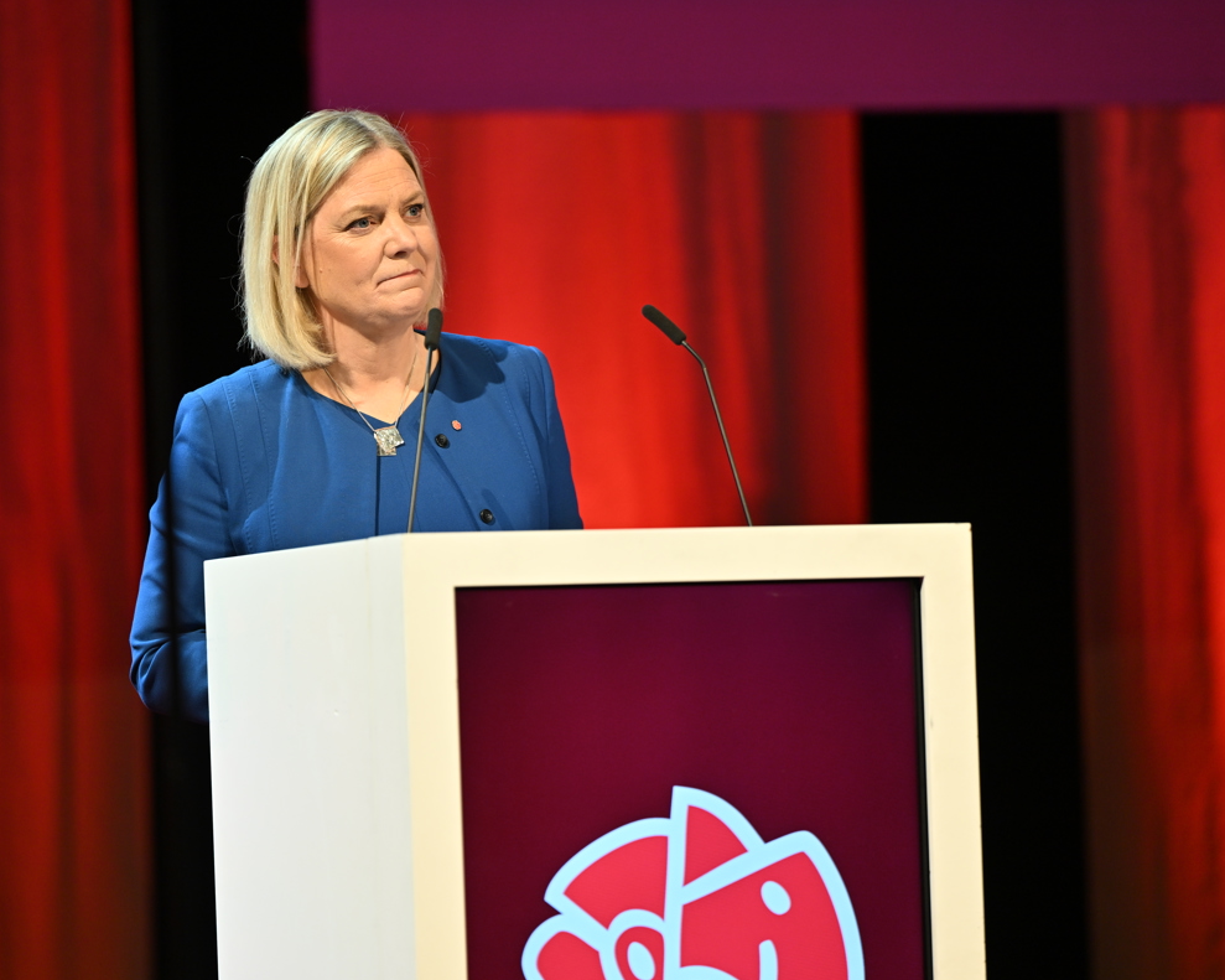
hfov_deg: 7.5
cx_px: 495
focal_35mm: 258
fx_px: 9353
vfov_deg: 6.0
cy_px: 447
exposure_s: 1/125
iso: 450
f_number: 2.8
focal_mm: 200
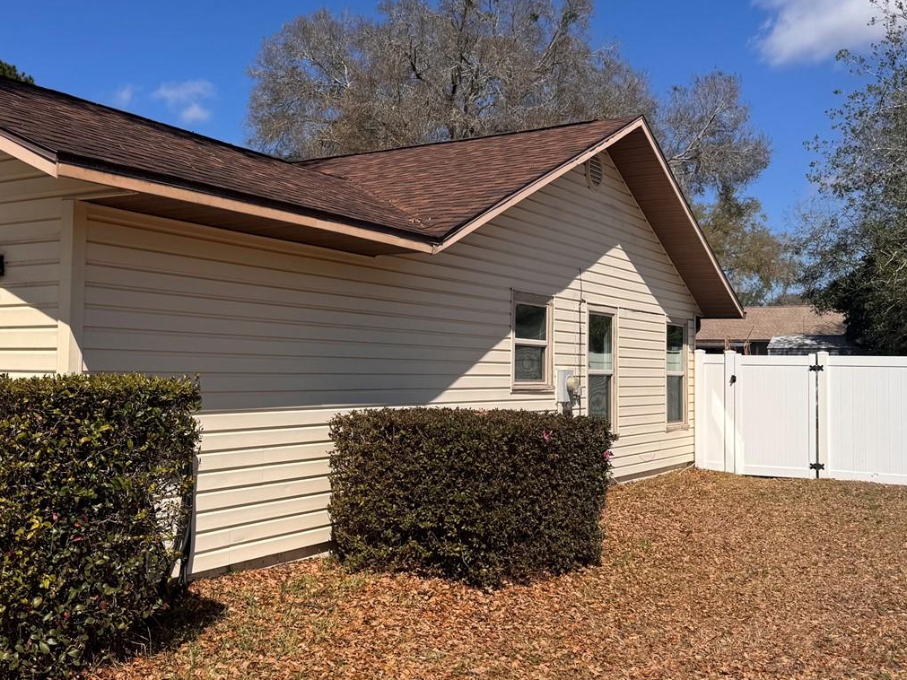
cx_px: 357
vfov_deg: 37.7
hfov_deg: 48.6
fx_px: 996
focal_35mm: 38
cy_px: 315
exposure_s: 1/6410
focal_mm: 6.76
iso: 80
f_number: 1.78
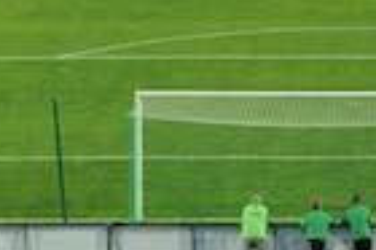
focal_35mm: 318
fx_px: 3317
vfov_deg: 4.2
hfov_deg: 6.4
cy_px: -312
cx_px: 457
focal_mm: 60
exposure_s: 1/100
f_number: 5.6
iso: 1000
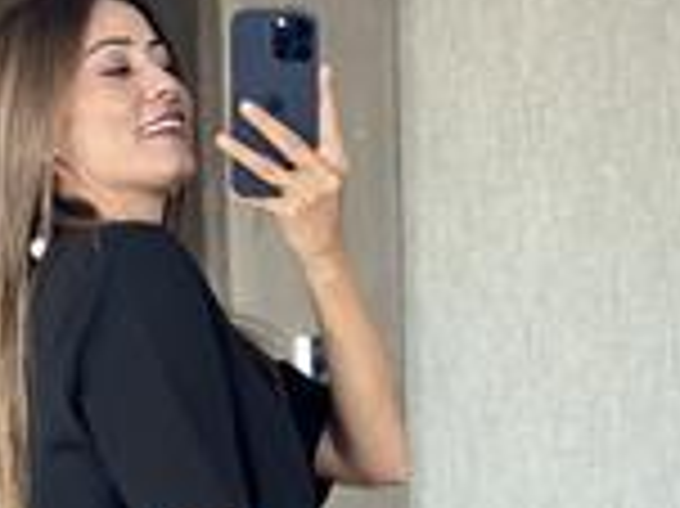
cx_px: 189
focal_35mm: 161
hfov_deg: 12.3
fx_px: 3160
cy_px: 814
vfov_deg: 8.9
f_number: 1.78
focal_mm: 6.86
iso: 250
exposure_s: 1/60
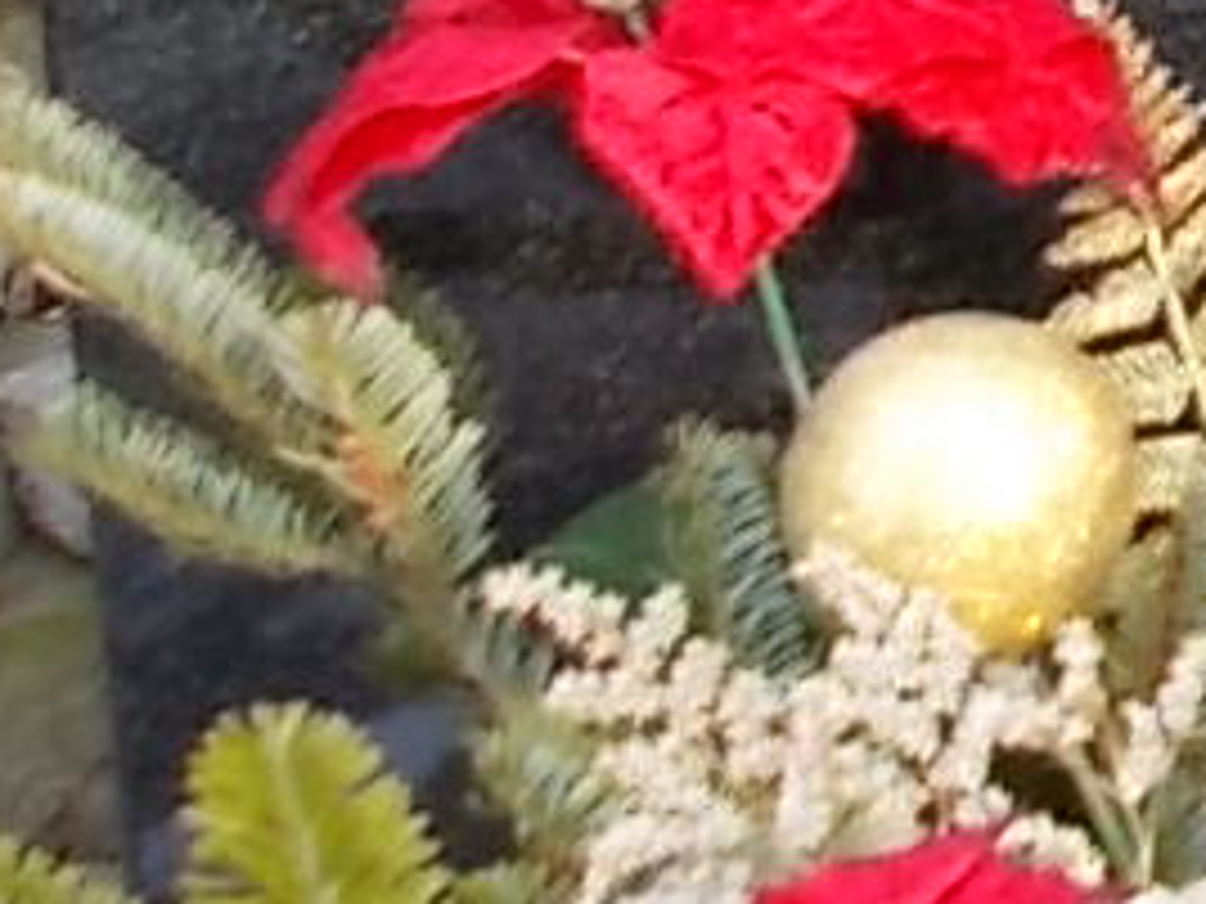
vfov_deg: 9.2
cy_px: -594
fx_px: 5400
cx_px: 2426
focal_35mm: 155
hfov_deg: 11.5
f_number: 3.2
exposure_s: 1/125
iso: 80
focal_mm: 4.6
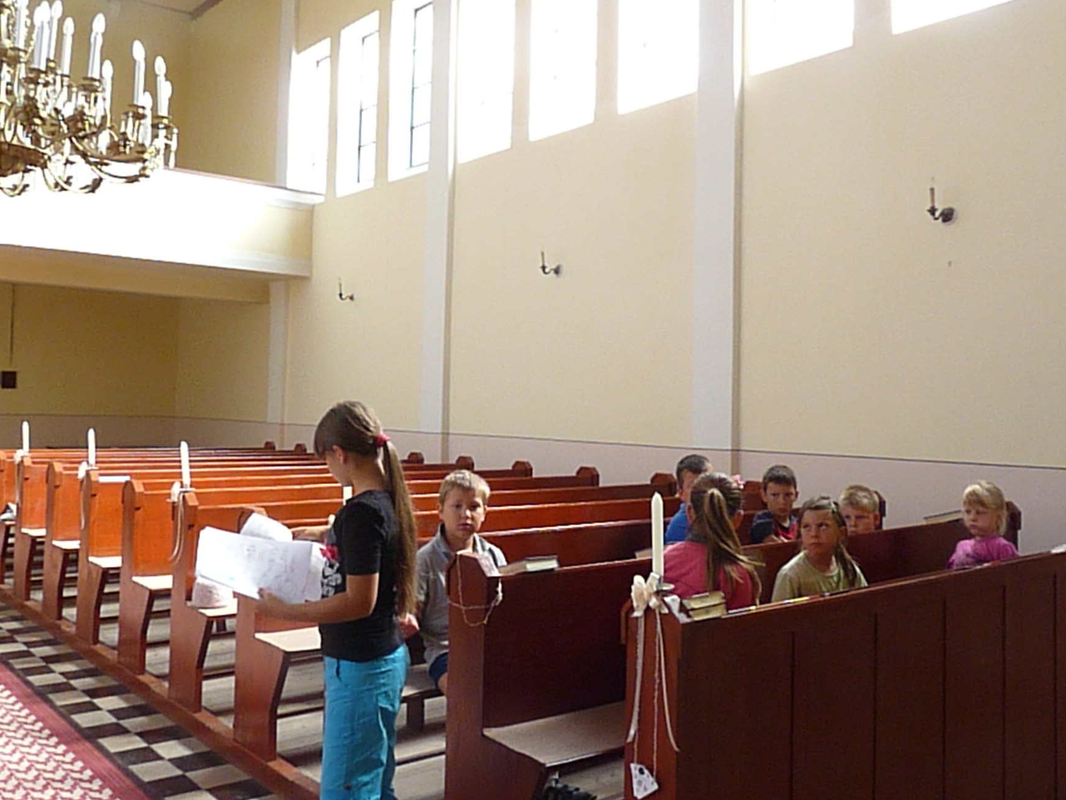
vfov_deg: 44.1
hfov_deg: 56.8
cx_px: 531
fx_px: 985
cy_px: 369
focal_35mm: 32
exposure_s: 1/125
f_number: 4
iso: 800
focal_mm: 4.8
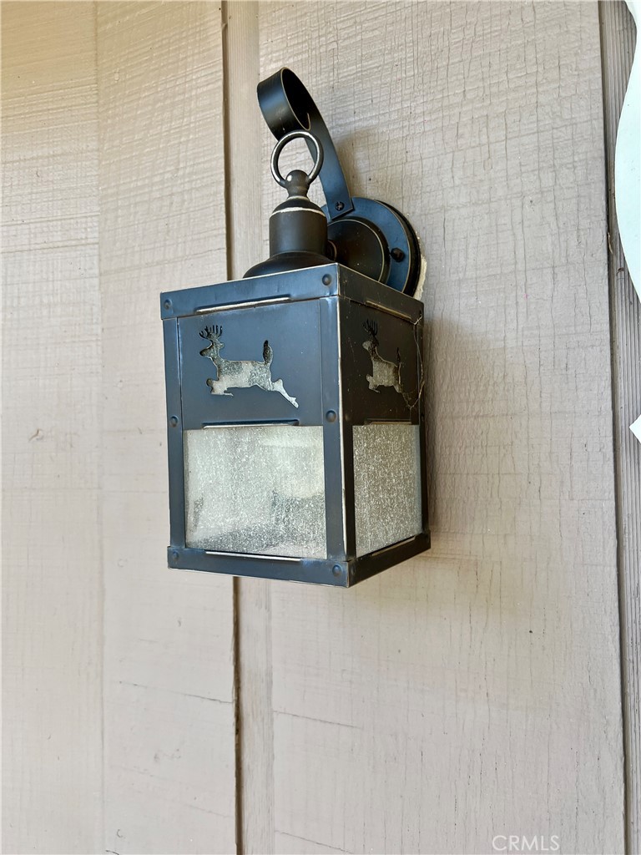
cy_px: 428
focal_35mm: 26
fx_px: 642
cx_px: 320
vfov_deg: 67.3
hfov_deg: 53.1
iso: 50
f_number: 1.5
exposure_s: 1/121
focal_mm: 5.7
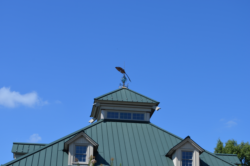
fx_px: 572
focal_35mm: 82
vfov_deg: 16.5
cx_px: 125
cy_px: 83
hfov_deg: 24.7
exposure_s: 1/250
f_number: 8
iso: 100
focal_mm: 55
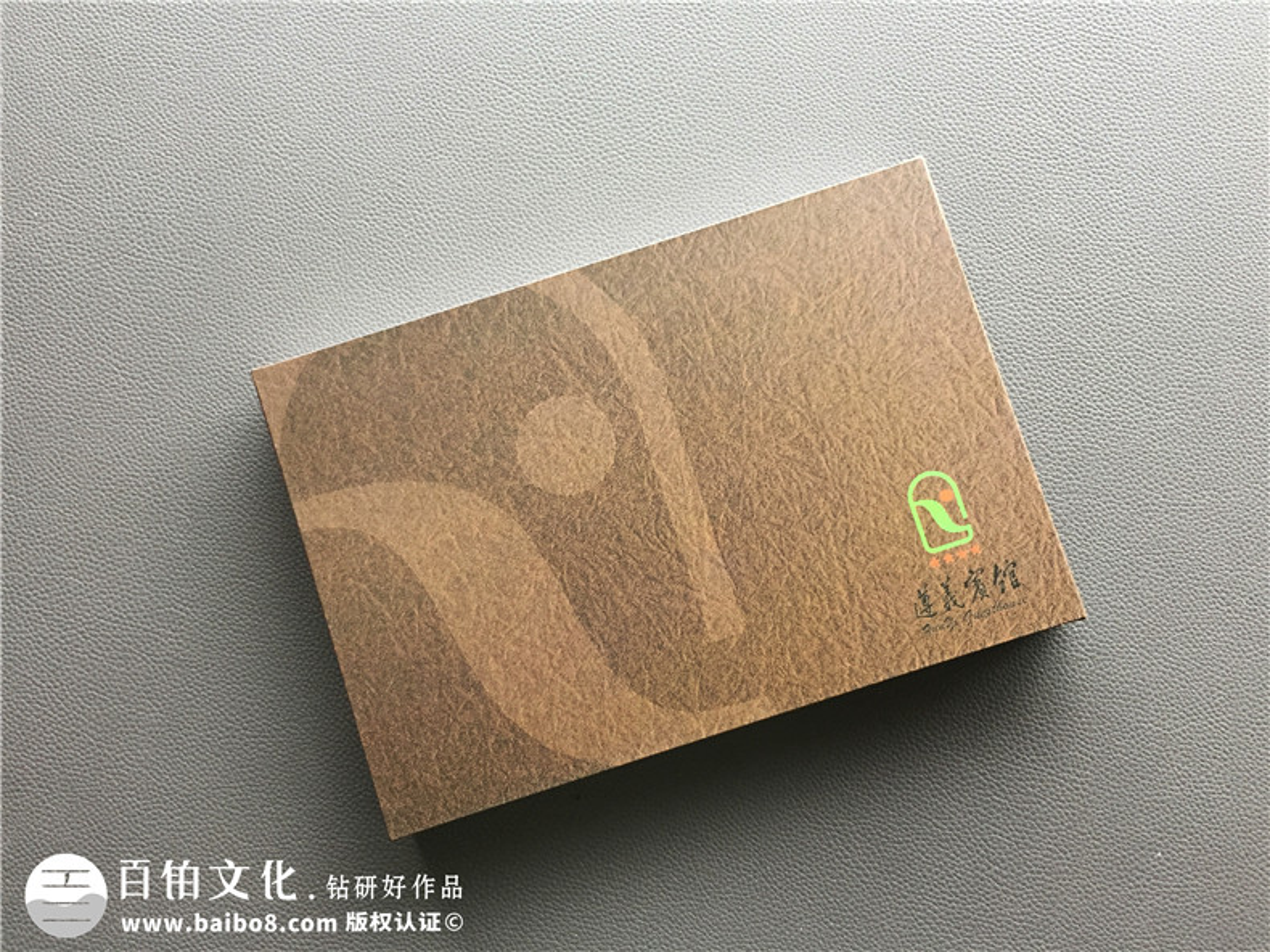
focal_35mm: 29
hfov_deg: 61.7
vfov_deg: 48.2
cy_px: 476
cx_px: 635
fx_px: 1064
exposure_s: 1/33
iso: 64
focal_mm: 4.15
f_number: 2.2
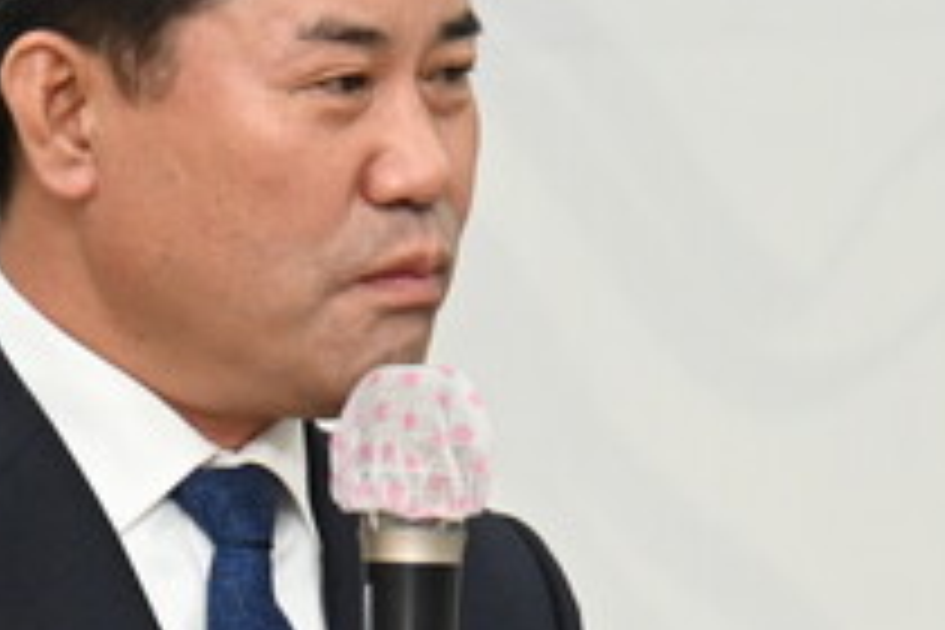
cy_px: 664
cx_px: 432
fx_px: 19240
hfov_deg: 2.8
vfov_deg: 1.9
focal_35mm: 733
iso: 1600
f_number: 4
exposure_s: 1/200
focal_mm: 120
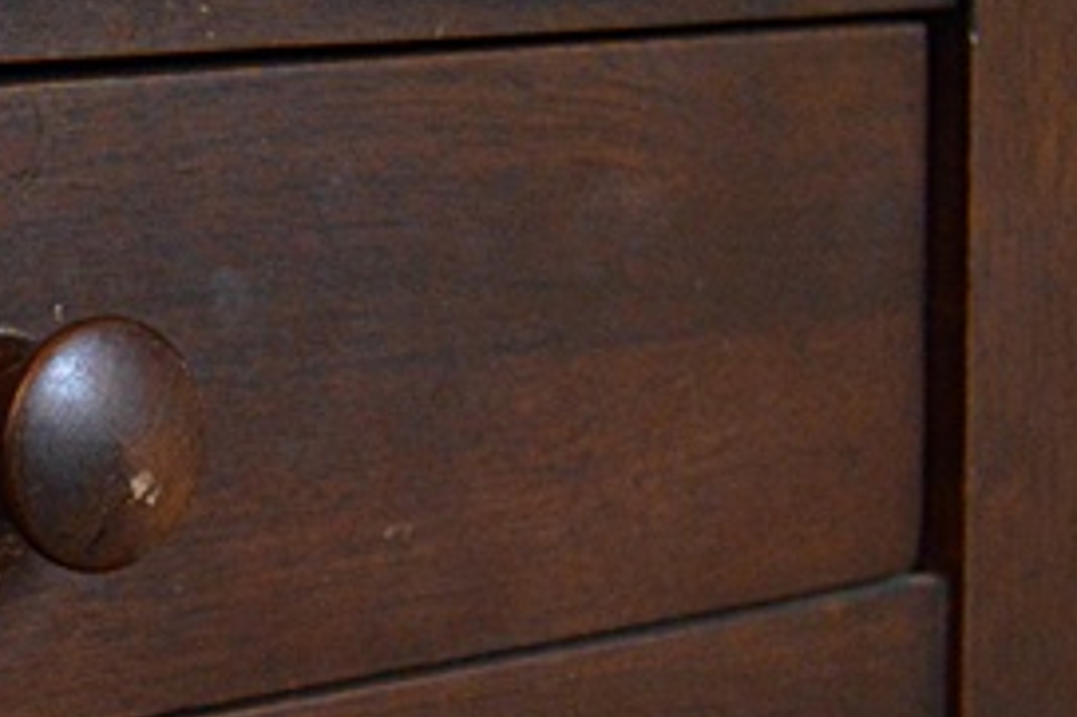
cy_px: 406
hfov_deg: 15.7
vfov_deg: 10.8
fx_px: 3792
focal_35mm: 127
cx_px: -103
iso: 2200
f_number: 3.8
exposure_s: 1/60
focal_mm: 23
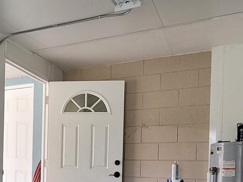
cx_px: 55
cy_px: 172
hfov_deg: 44.9
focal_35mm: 40
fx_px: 281
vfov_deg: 33.6
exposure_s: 1/60
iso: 320
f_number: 2.2
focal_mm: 2.2
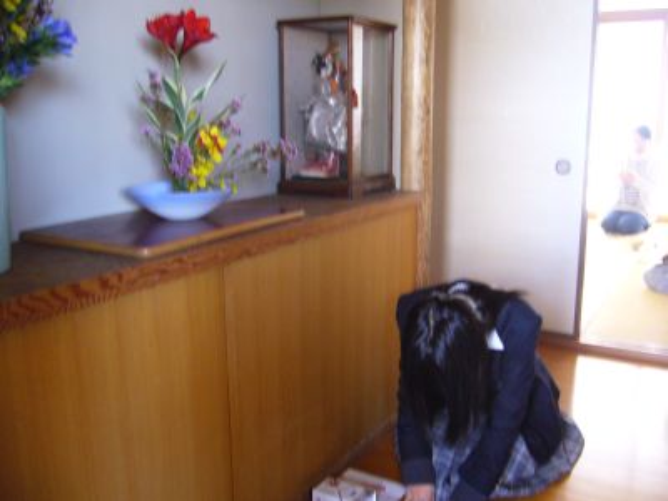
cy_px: 250
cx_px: 334
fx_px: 675
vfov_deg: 40.7
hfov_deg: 52.6
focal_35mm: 35
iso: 200
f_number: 2.8
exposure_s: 1/10
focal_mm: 5.8
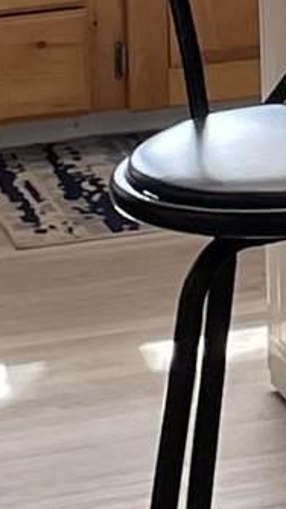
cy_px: -515
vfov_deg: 7.9
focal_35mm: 260
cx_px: 928
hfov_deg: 4.4
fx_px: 3511
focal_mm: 4.2
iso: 64
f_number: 1.6
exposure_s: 1/121
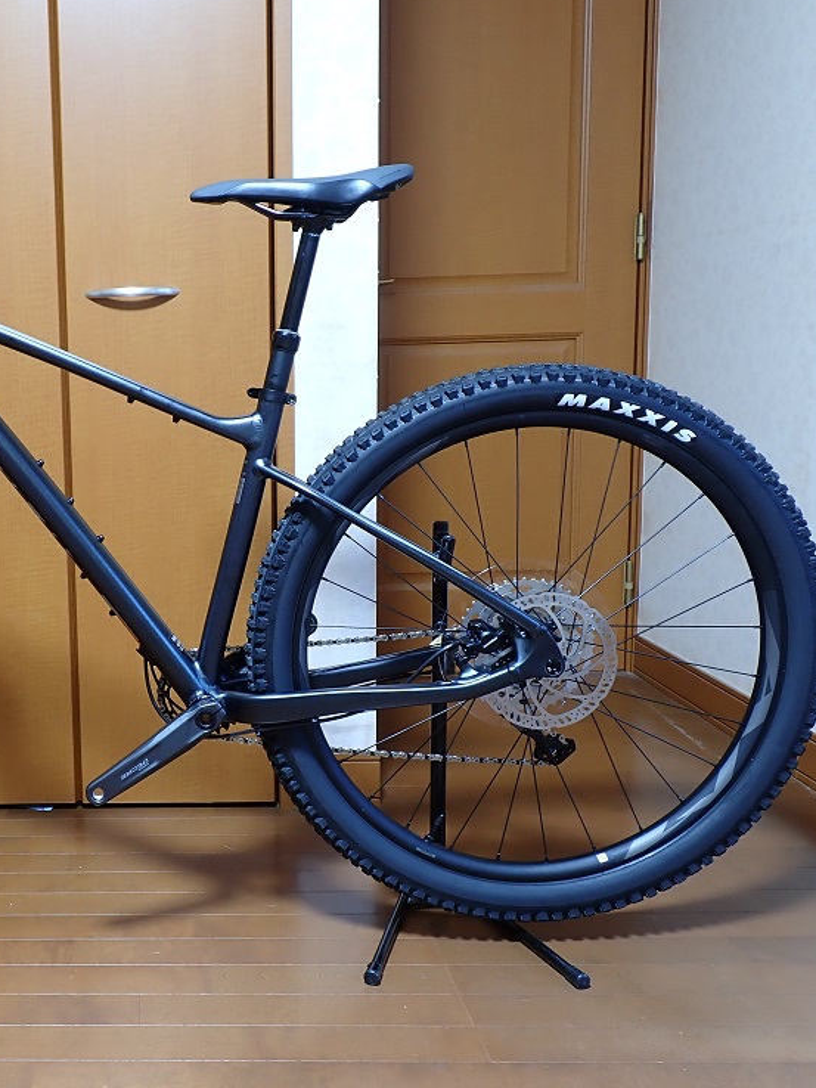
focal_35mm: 38
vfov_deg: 49.0
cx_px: 106
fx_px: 1194
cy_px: 543
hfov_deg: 35.8
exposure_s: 1/2.5
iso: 100
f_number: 3.2
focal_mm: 5.05
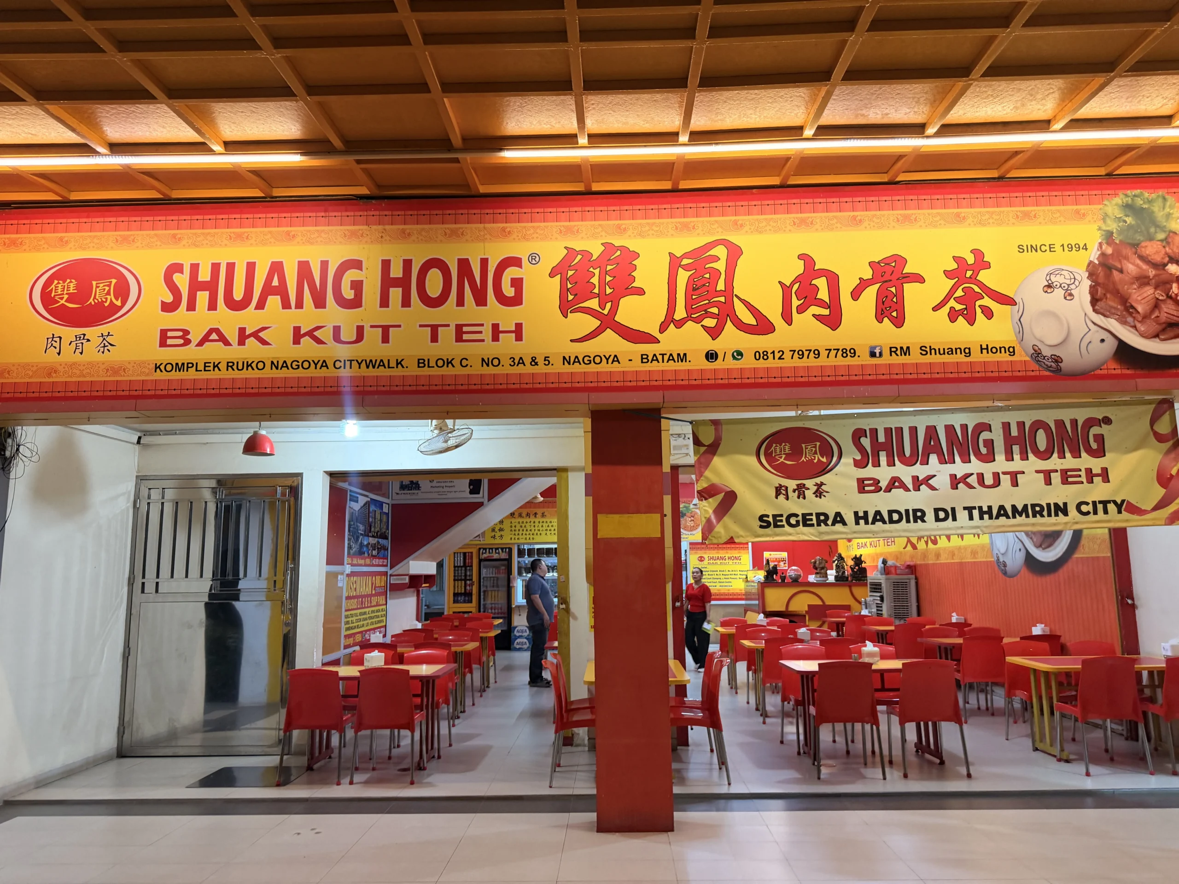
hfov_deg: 71.6
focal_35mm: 24
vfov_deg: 56.8
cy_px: 442
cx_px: 590
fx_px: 817
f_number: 1.78
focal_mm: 6.76
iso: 200
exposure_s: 1/50
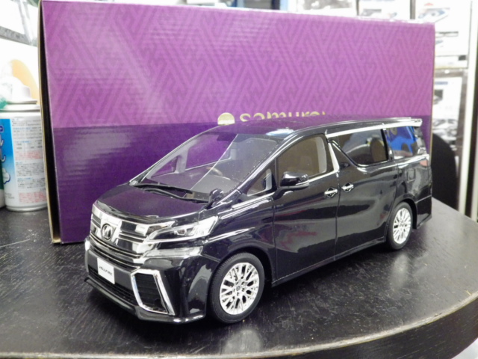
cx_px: 239
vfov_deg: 41.8
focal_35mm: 34
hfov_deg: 54.0
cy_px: 180
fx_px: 469
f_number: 3.4
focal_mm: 6.2
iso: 1000
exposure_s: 1/25
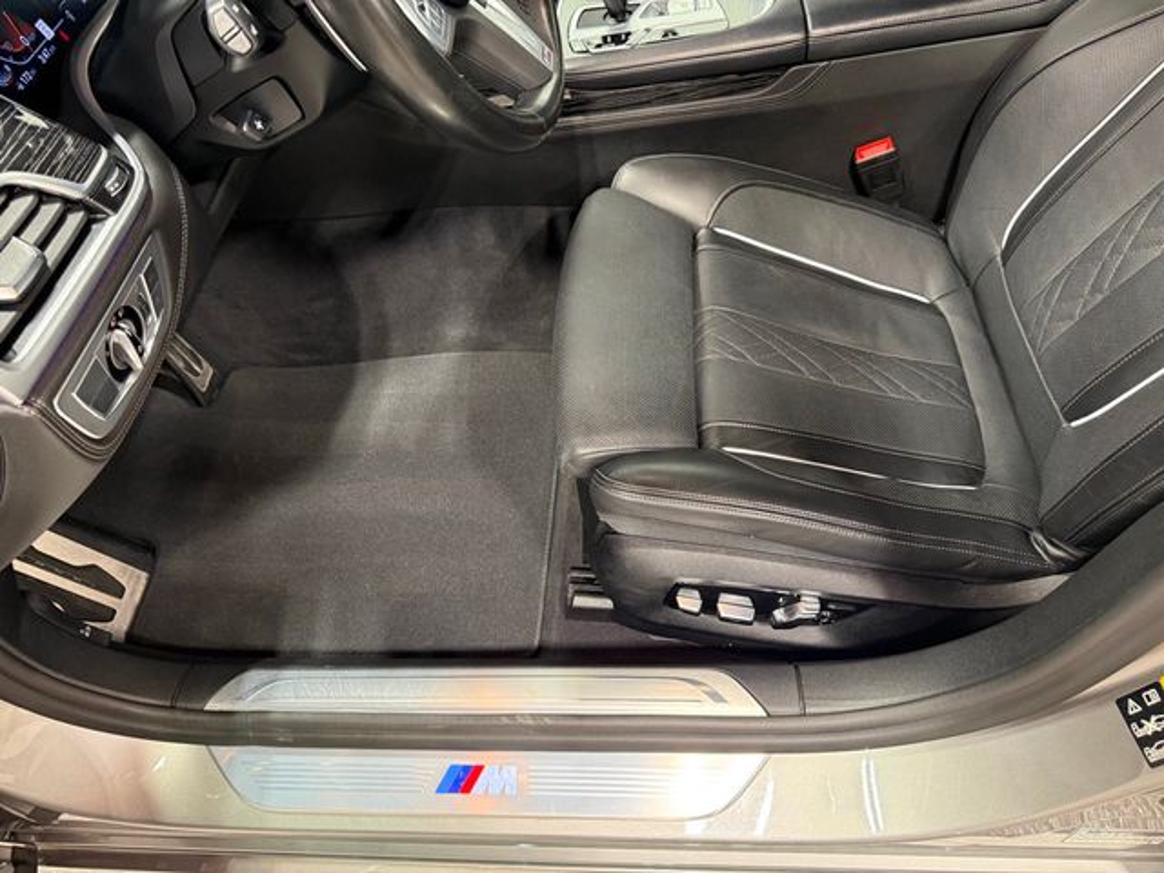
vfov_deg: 56.8
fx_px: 807
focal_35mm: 24
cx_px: 582
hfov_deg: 71.6
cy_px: 436
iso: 320
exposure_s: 1/60
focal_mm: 6.76
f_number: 1.78
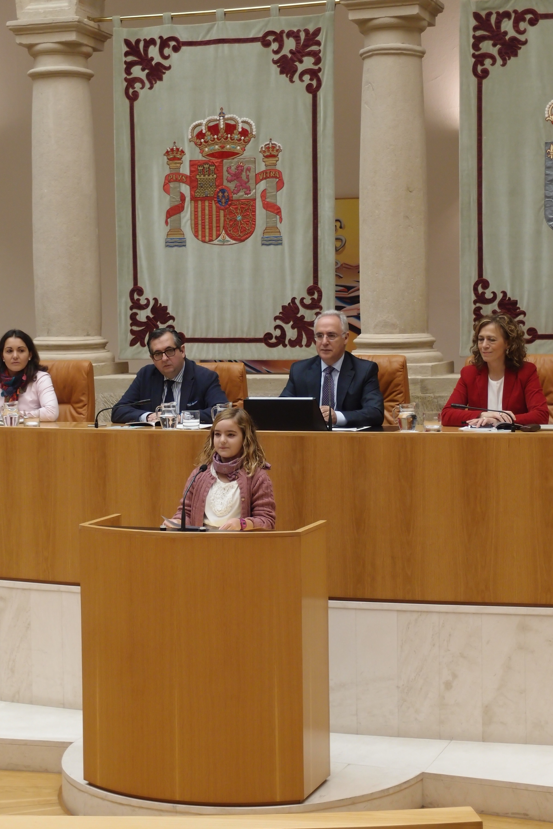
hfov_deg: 20.0
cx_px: 249
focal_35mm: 68
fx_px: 1567
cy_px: 415
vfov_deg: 29.7
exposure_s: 1/100
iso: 200
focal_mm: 14.05
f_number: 2.2
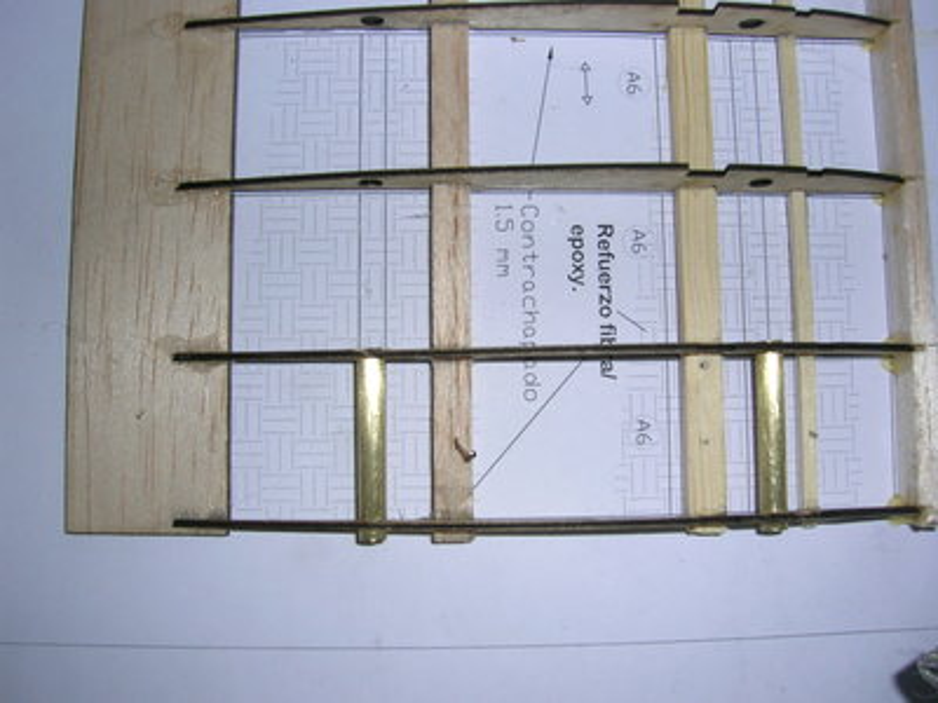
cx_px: 469
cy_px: 352
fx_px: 948
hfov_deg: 52.6
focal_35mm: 35
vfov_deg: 40.7
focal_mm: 5.4
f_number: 4.8
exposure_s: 1/60.1
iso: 50
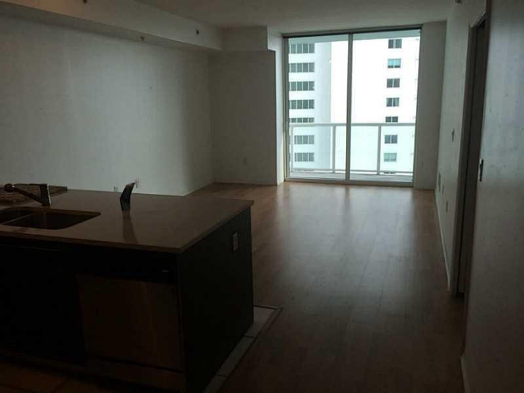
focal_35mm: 30
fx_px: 454
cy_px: 196
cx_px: 262
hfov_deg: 60.0
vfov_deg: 46.8
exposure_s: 1/154
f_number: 2.2
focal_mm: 4.12
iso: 32
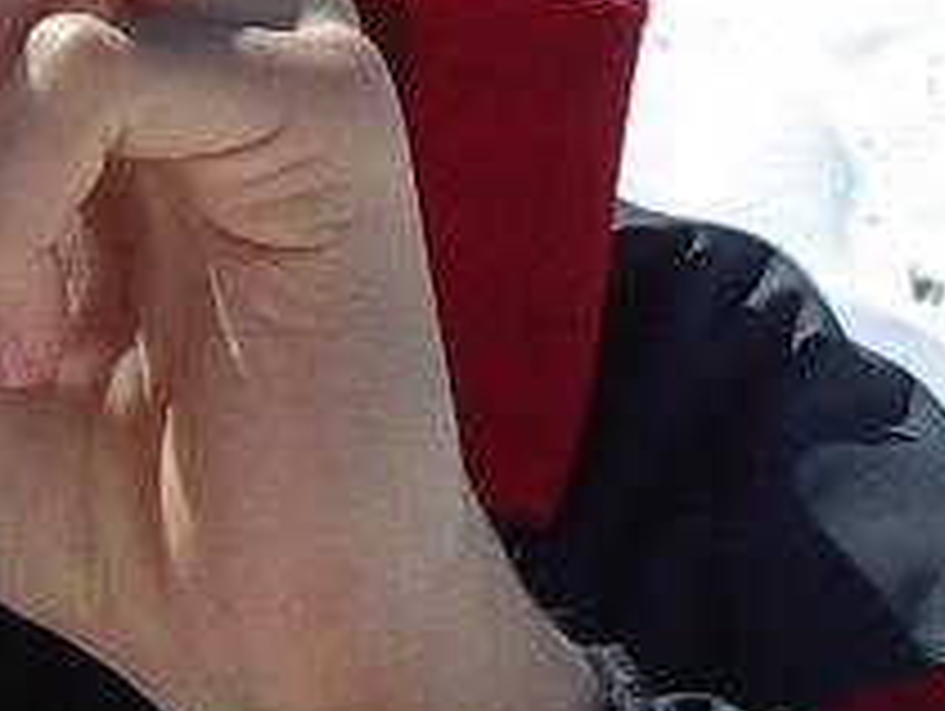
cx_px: -189
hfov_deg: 10.5
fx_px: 5056
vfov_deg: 7.7
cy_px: -666
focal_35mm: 185
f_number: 4.8
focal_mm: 5.8
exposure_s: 1/640
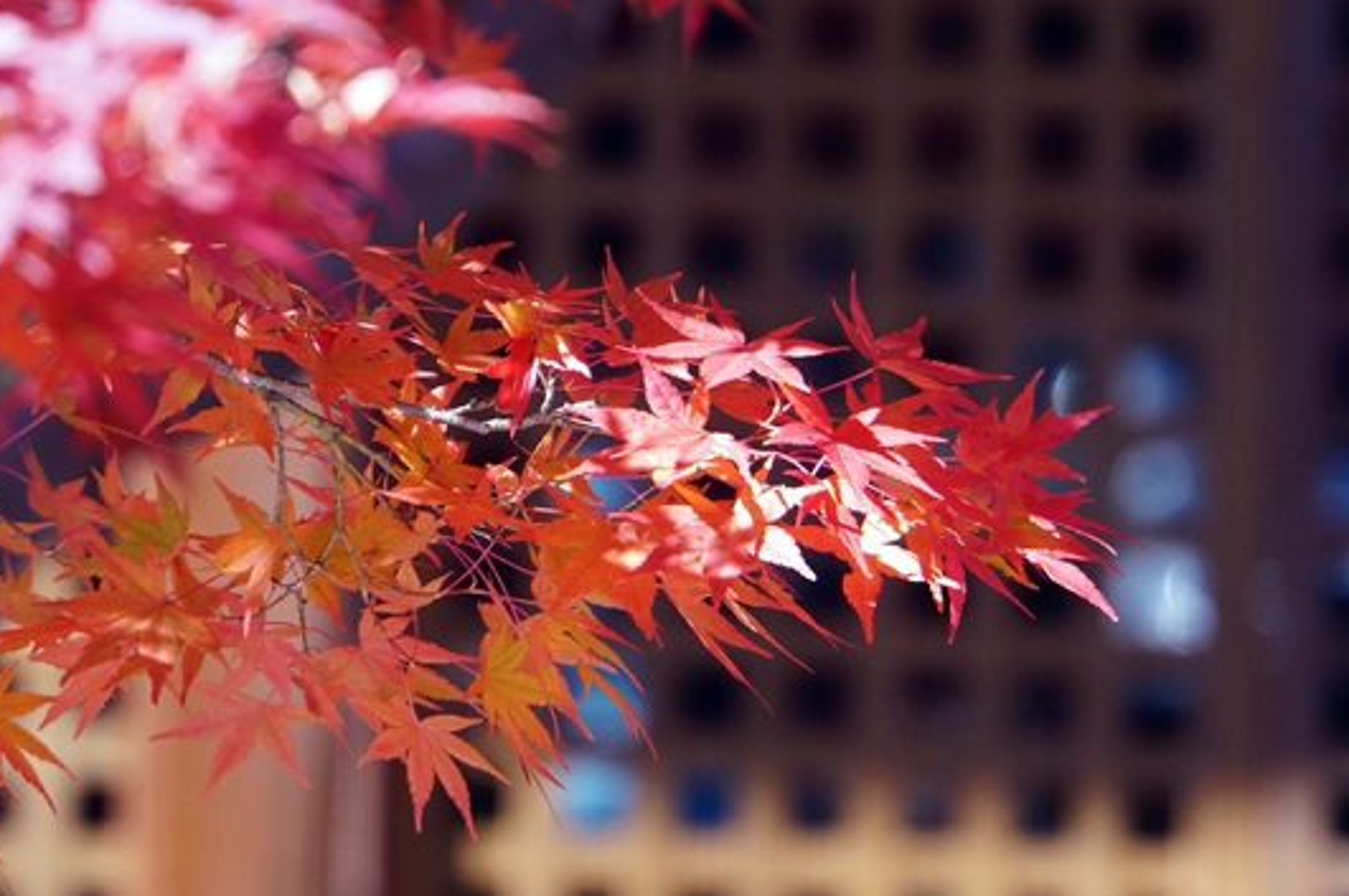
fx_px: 16921
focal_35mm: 452
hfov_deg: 4.6
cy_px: 287
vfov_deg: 3.0
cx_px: 612
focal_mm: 200
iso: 800
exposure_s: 1/500
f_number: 6.3
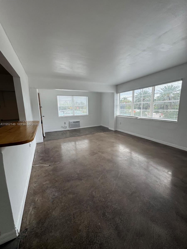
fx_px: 101
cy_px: 124
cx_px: 94
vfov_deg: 102.1
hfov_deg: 85.7
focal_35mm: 14
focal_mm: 2.22
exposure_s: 1/211
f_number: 2.2
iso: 40
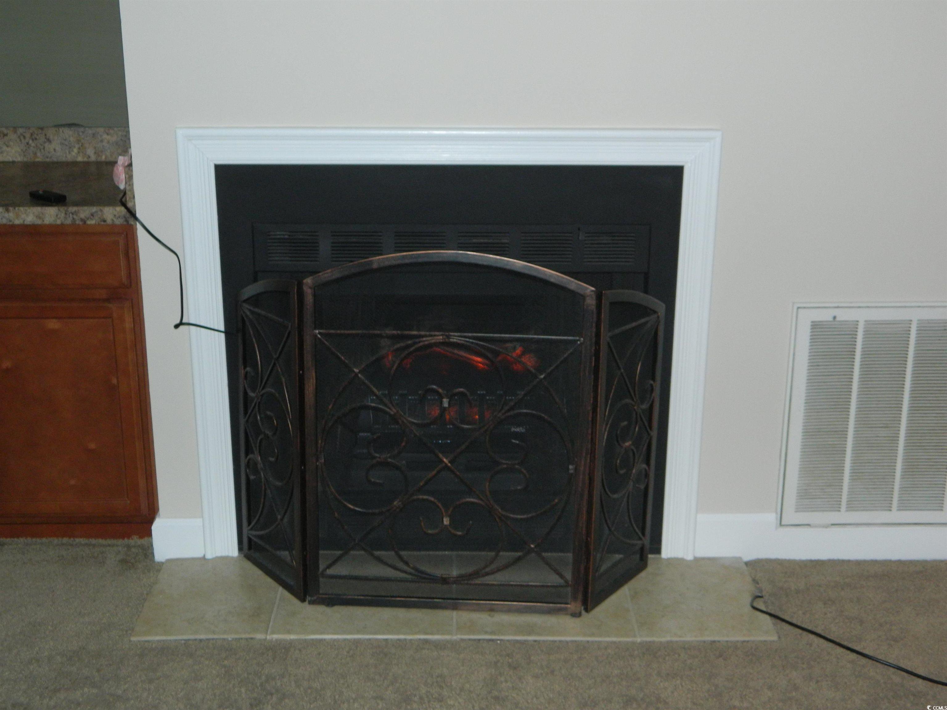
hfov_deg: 40.4
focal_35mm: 47
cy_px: 355
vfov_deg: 30.9
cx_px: 474
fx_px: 1286
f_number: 3.6
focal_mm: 8.4
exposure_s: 1/30
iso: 200
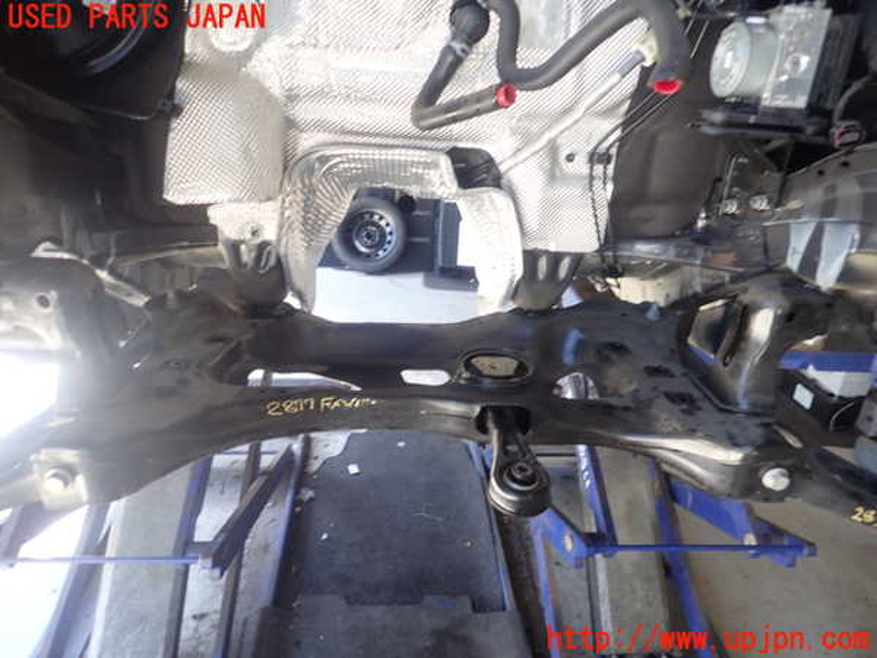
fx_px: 633
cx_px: 438
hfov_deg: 69.4
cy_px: 329
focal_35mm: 25
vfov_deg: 54.9
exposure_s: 1/50
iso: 200
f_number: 2
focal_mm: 4.5
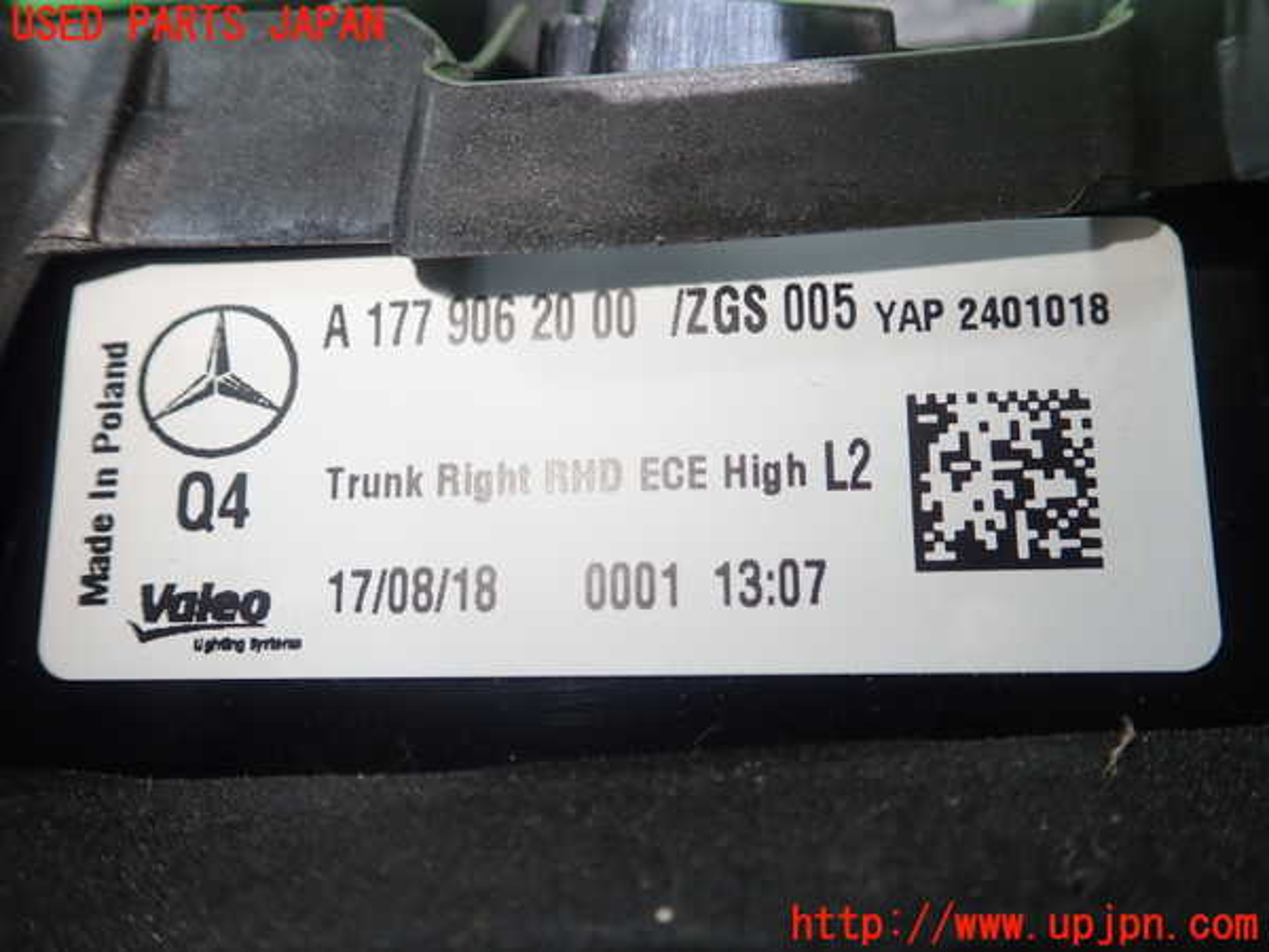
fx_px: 1100
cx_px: 634
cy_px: 476
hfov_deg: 60.0
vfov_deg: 46.8
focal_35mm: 30
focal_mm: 5.5
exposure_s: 1/125
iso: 125
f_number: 2.3
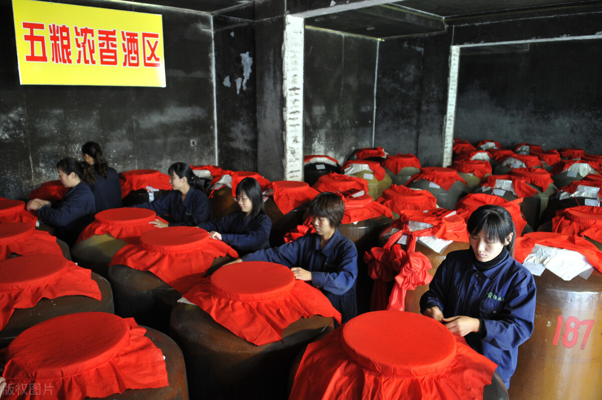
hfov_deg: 70.5
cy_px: 200
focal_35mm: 26
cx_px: 301
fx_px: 426
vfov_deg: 50.3
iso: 640
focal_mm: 17
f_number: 3.2
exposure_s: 1/20
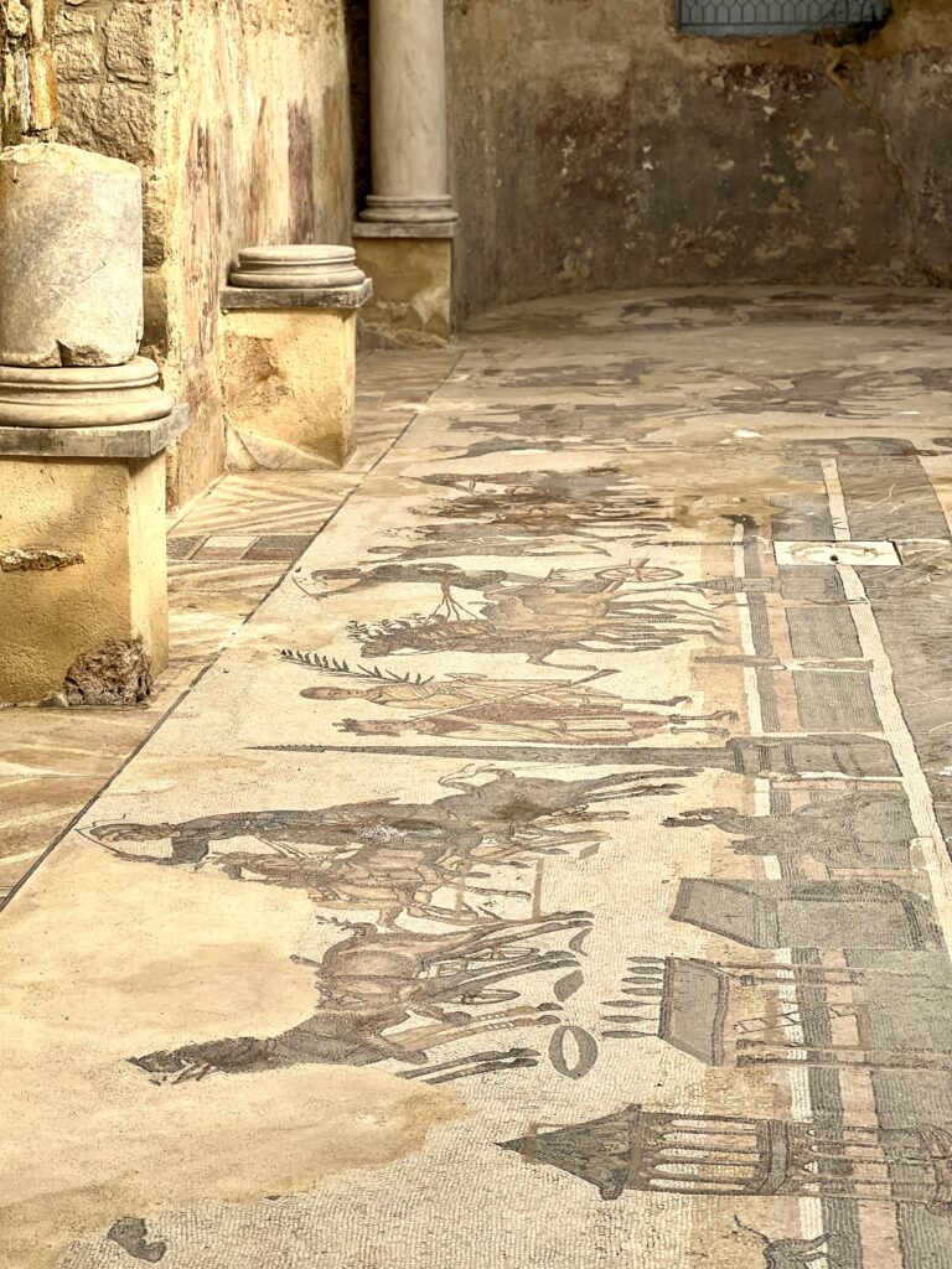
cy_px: 634
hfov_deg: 19.1
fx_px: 2824
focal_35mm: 77
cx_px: 476
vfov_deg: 25.3
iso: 32
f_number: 2.8
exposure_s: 1/121
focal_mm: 9
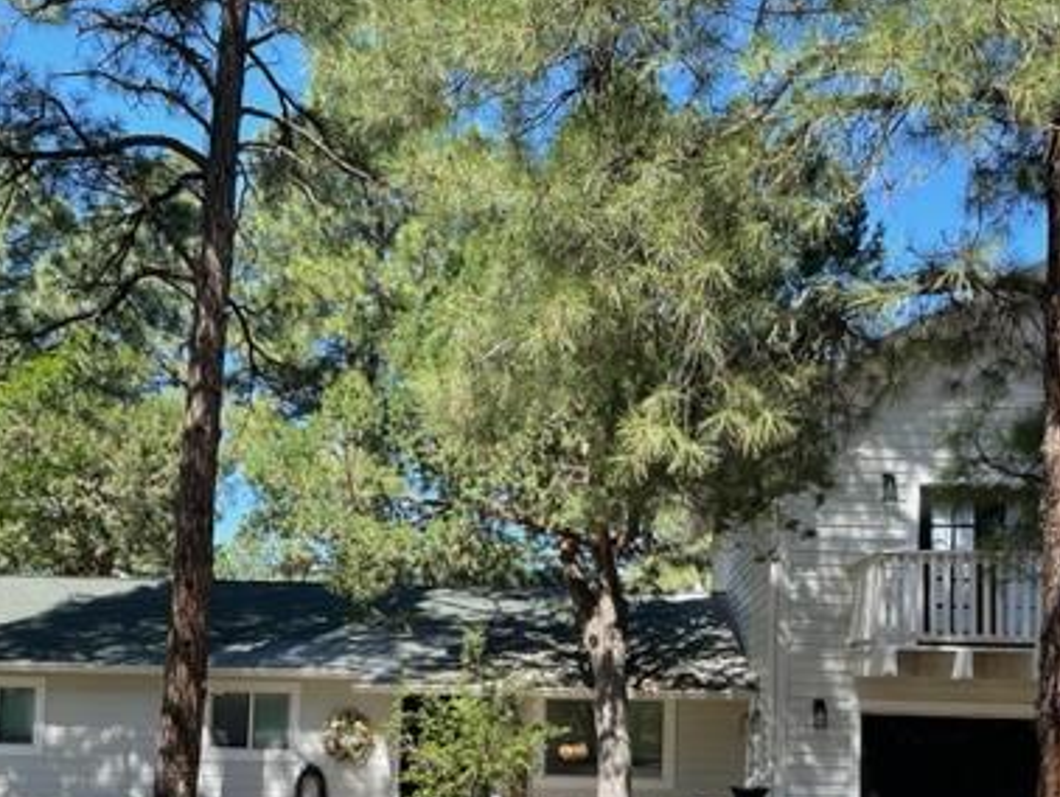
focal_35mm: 44
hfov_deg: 42.8
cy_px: 609
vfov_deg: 32.2
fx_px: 1348
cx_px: 614
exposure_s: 1/1011
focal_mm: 5.1
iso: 32
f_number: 1.6
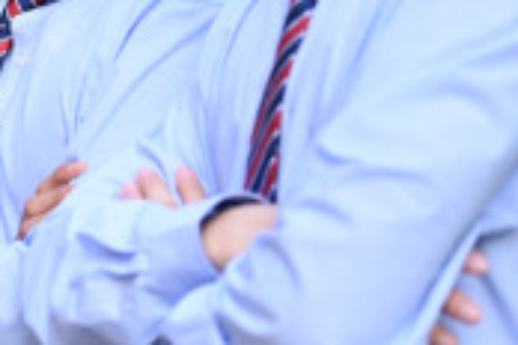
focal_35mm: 216
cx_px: -232
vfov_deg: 6.3
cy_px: -28
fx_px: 3108
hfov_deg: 9.3
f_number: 1.8
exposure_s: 1/640
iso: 100
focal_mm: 50
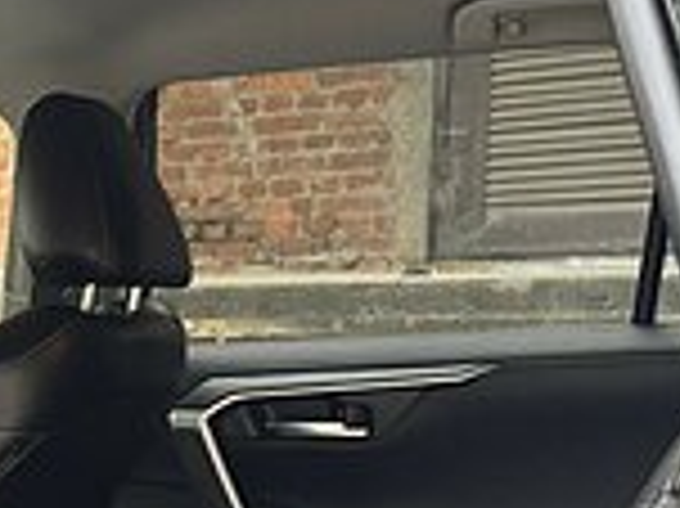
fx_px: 1708
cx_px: -401
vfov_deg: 16.5
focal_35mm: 87
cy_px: 537
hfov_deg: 19.1
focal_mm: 6.76
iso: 500
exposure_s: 1/60
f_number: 1.78
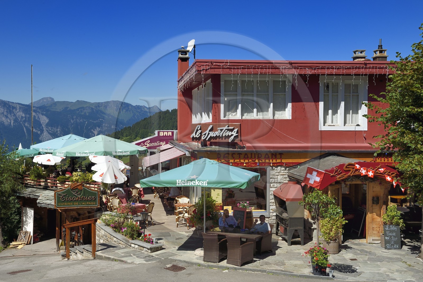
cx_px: 212
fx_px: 528
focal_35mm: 45
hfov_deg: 43.6
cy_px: 141
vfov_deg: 29.8
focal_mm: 45
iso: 200
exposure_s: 1/250
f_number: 16
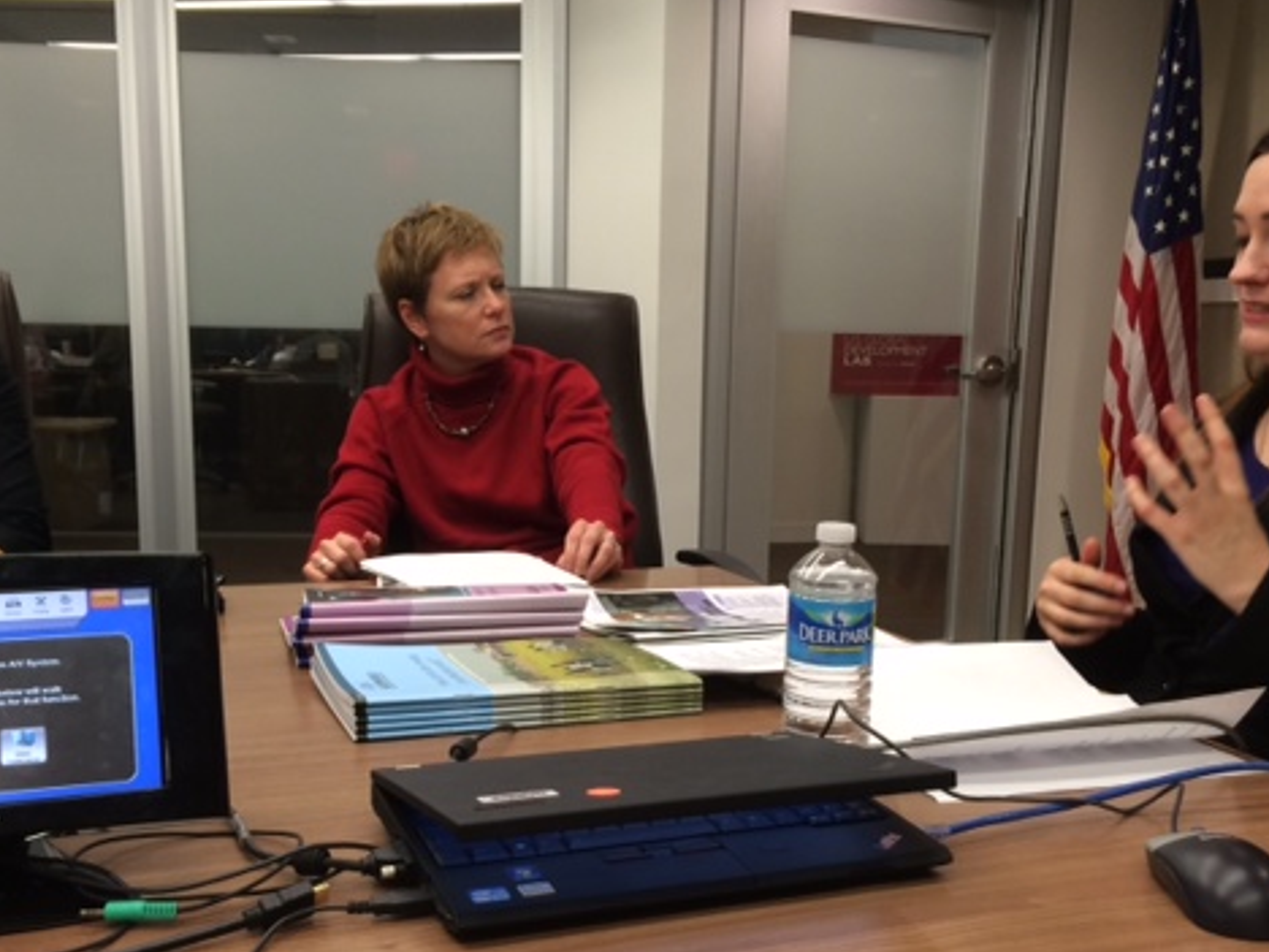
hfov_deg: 45.8
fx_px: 1503
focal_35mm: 41
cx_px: 602
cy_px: 589
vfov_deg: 35.0
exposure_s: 1/30
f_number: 2.2
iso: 80
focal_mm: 4.12
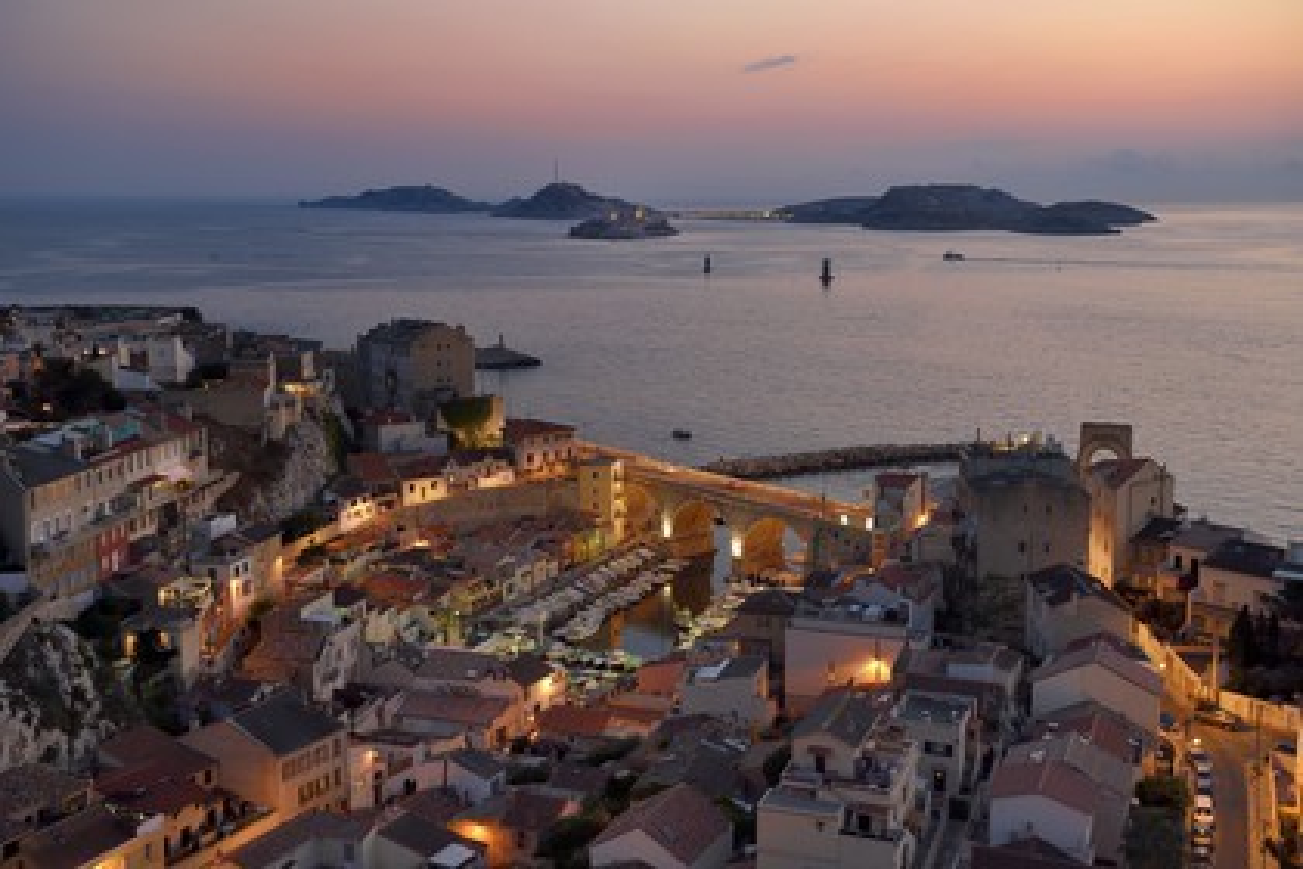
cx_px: 652
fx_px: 1592
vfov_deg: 30.5
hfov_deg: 44.5
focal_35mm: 44
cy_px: 434
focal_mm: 44
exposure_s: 1/10
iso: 800
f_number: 5.6
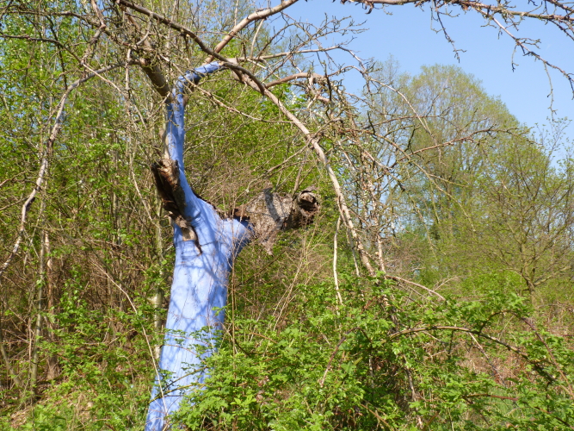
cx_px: 287
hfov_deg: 50.1
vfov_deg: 38.7
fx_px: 613
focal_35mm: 37
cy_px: 216
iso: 80
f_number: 4.5
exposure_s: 1/250
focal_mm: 6.6
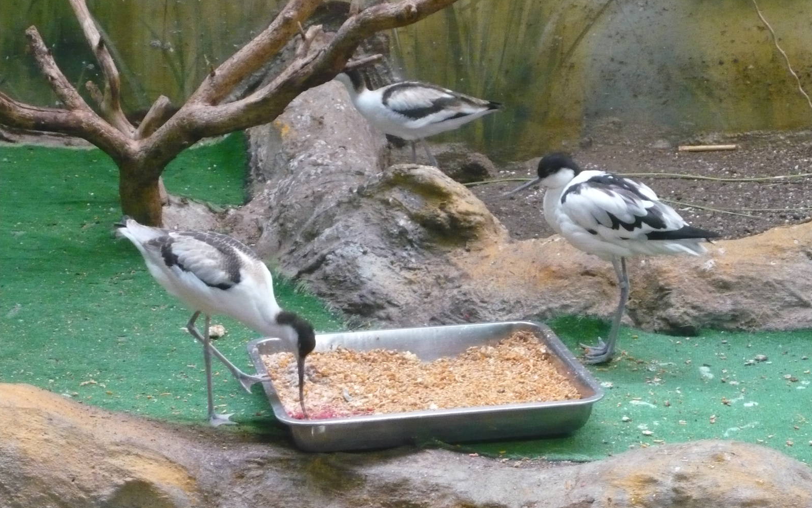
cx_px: 408
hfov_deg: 19.5
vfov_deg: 12.2
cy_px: 268
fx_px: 2368
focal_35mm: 107
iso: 800
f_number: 5.1
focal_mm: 16.5
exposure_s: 1/40
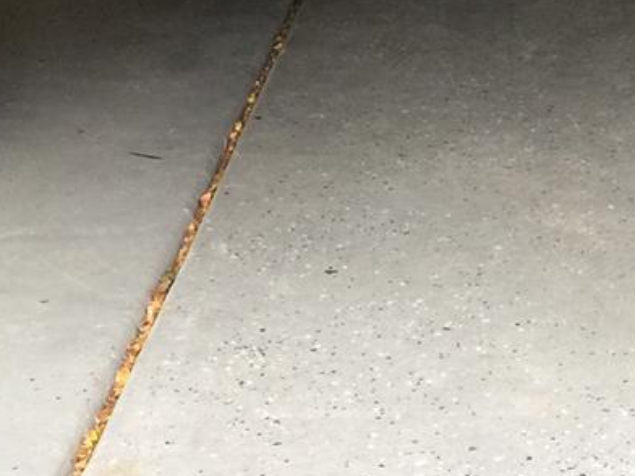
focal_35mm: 111
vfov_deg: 12.3
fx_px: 2036
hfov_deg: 17.5
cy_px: -368
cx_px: 551
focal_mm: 4.15
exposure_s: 1/30
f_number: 2.2
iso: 40
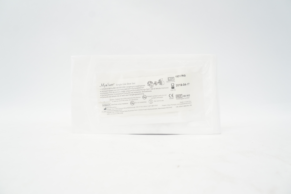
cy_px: 97
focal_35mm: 27
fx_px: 218
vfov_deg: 47.8
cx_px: 146
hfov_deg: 67.4
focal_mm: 18
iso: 800
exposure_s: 1/60
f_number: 6.3
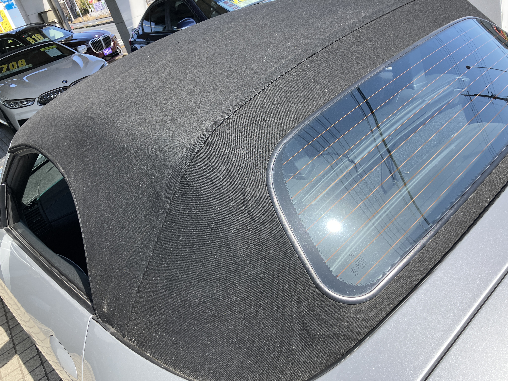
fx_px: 411
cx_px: 254
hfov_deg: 63.4
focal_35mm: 28
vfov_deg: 49.7
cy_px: 190
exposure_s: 1/674
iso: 32
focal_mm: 3.99
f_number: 1.8
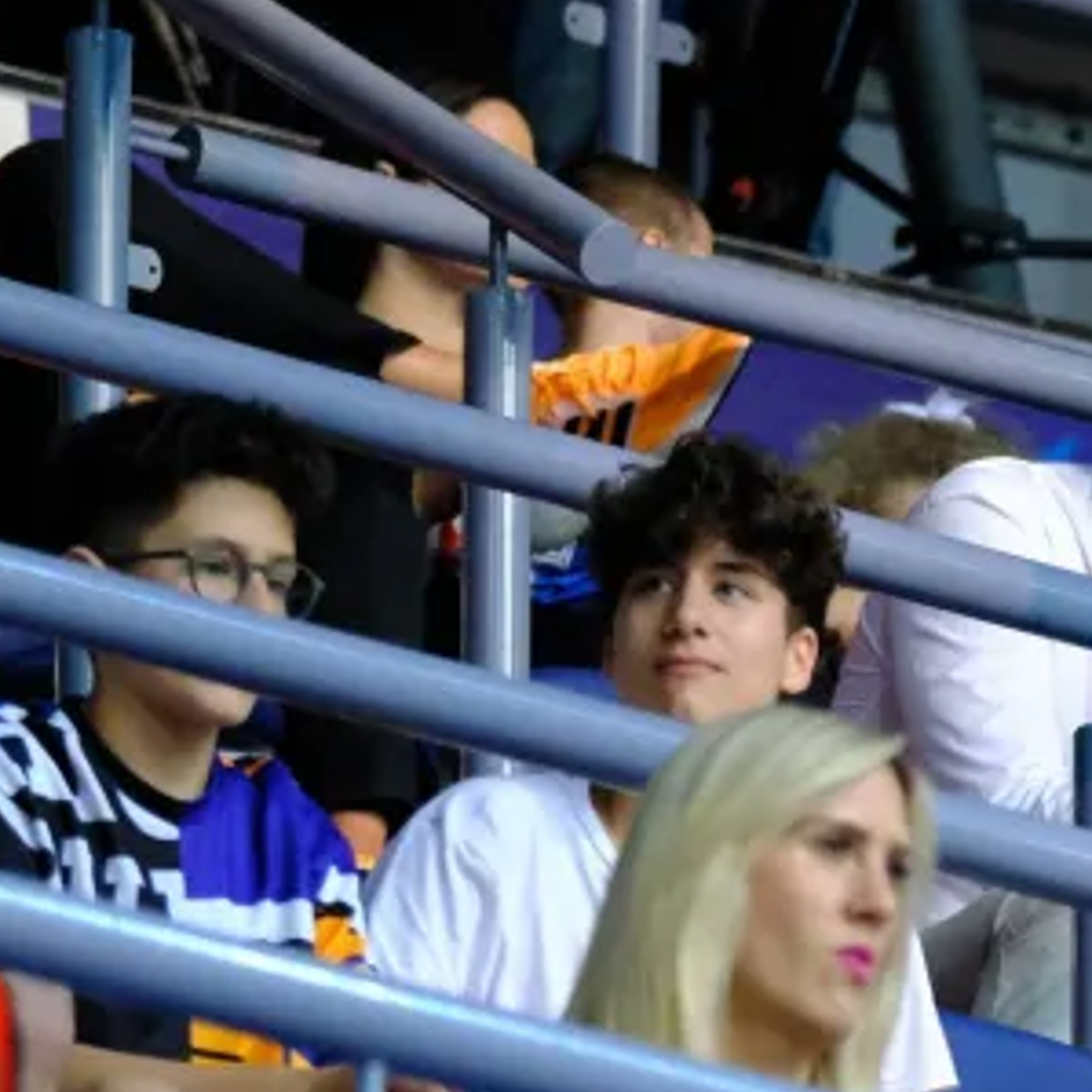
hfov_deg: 3.9
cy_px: 539
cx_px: 1275
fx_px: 16168
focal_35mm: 453
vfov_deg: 3.9
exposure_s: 1/400
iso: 6400
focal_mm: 140
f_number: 2.8
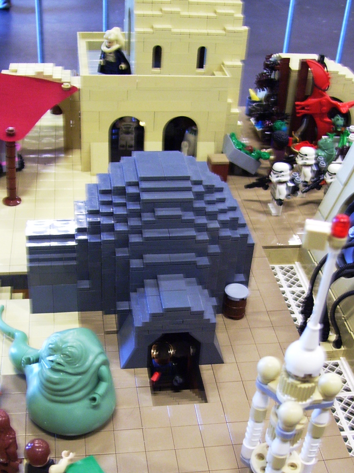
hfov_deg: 30.9
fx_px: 641
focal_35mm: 47
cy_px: 300
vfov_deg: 40.1
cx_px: 183
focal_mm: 6
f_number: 2.7
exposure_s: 1/10
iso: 160
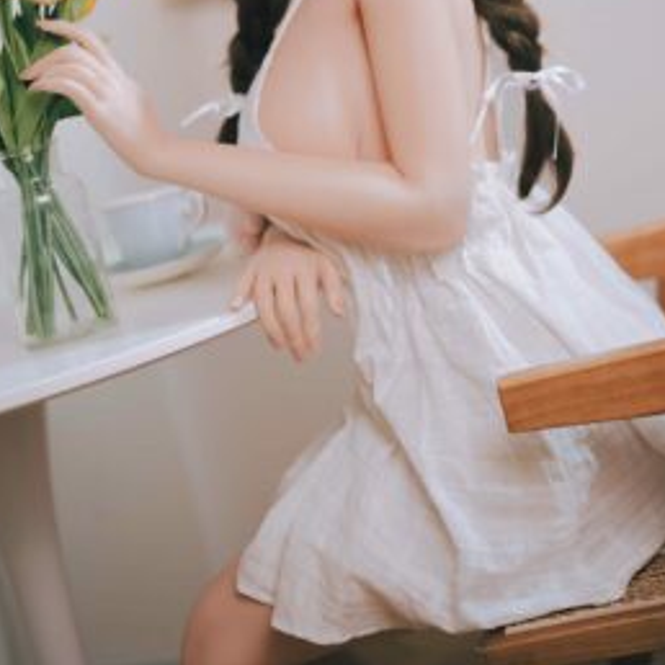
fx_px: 1608
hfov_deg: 23.4
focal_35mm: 74
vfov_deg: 23.0
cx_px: 358
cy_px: 134
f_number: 1.4
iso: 100
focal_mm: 50
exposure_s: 1/250
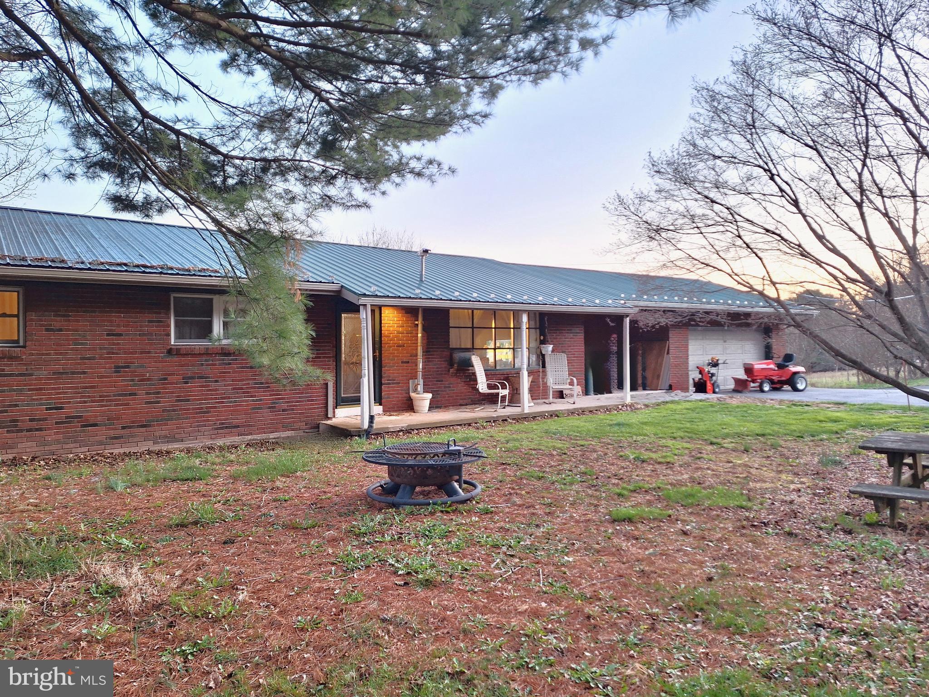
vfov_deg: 58.9
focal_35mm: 23
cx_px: 464
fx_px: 617
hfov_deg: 73.9
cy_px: 348
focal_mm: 5.54
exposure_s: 1/40
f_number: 1.8
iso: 160
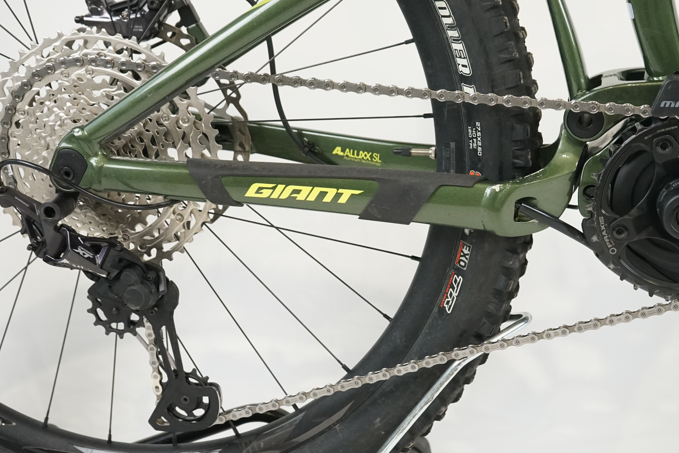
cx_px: 464
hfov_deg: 31.1
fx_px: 1207
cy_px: 240
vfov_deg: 21.2
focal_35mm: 64
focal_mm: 42
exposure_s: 1/200
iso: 2500
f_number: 5.6
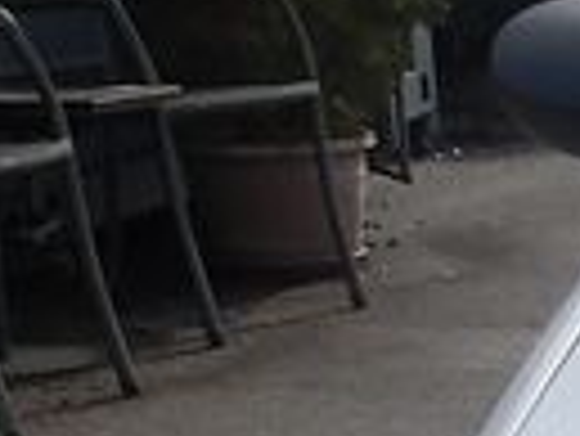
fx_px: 3589
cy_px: 1047
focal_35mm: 214
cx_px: 1758
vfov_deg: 6.6
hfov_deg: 7.9
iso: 100
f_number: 10.4
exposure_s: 1/112
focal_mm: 4.9
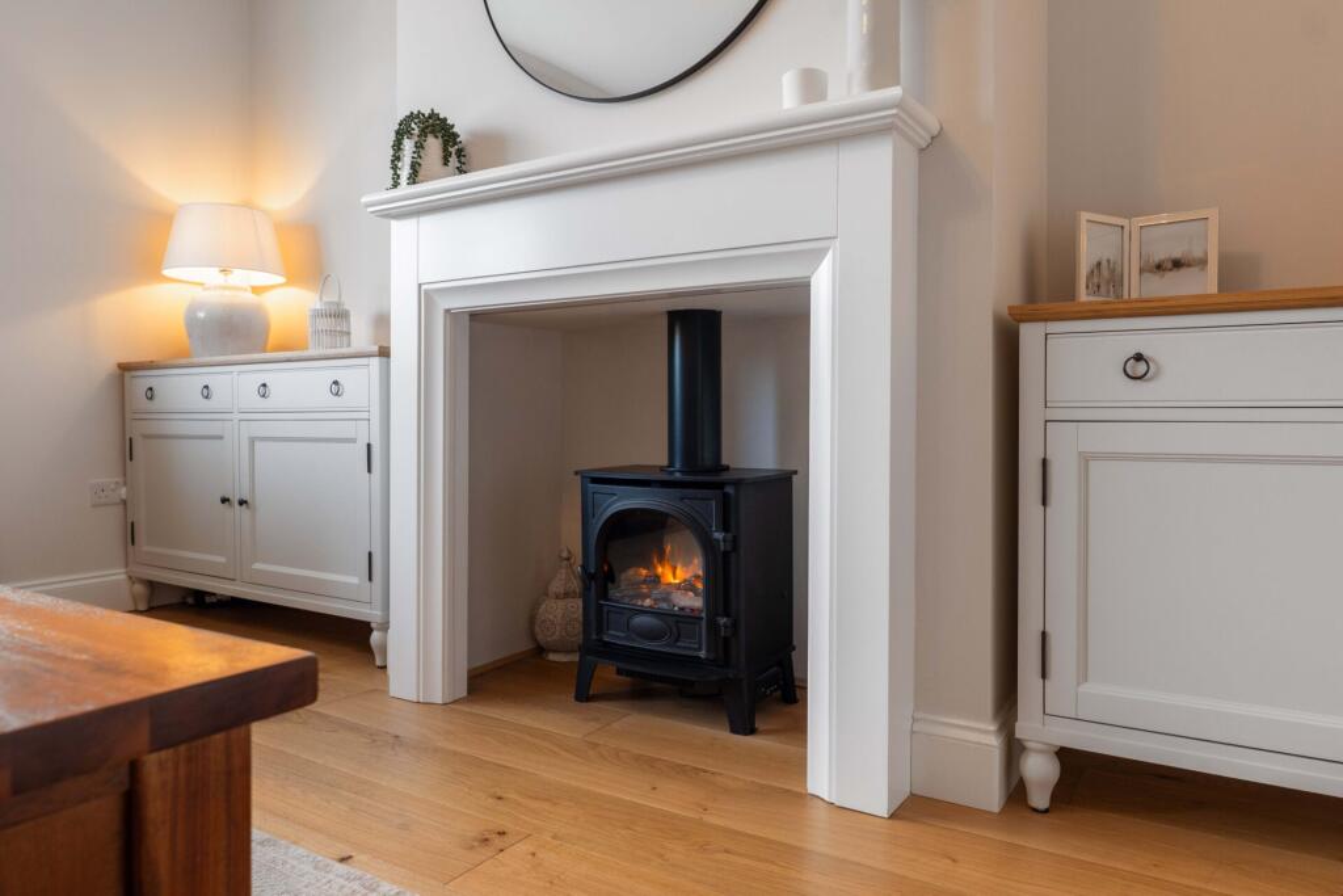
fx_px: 895
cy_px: 448
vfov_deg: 53.1
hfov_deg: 73.7
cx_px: 672
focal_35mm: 24
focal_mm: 24
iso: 640
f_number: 5.6
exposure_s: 1/60
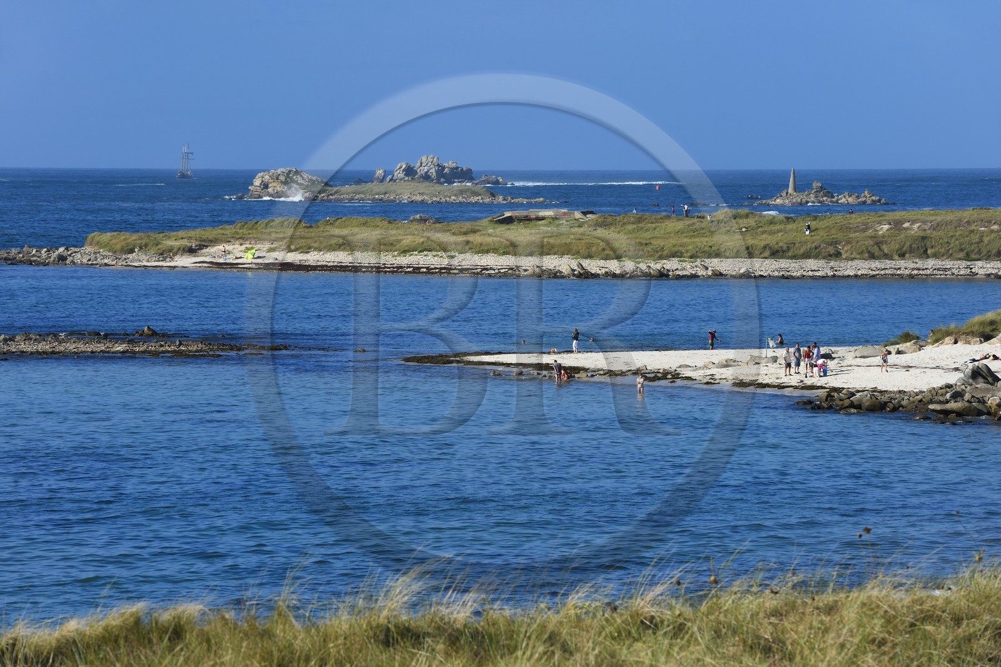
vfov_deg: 6.9
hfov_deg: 10.3
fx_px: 5560
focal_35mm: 200
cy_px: 334
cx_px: 500
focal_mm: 200
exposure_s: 1/250
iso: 200
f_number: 13
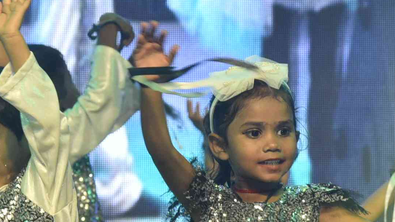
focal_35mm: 523
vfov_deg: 2.3
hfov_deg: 4.1
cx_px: 190
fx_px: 5478
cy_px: 194
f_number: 5
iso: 400
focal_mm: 120
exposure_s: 1/160
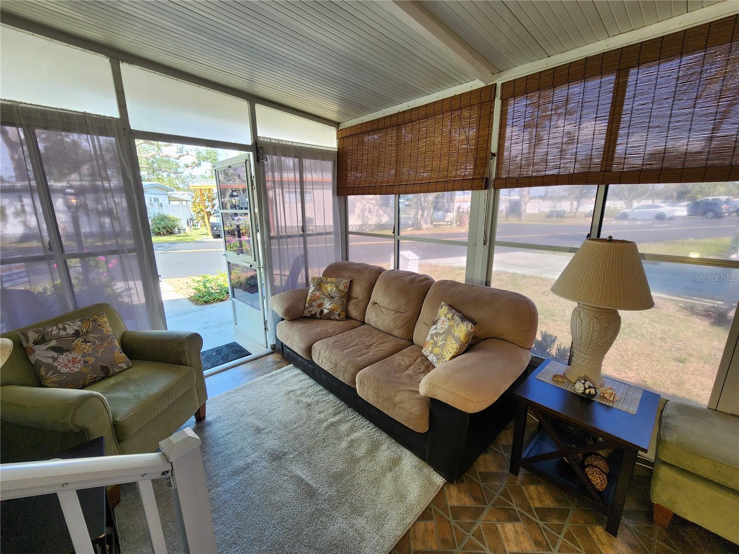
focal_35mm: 13
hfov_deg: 106.2
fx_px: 278
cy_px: 277
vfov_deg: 89.9
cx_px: 370
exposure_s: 1/120
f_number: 2.2
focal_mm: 2.2
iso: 80
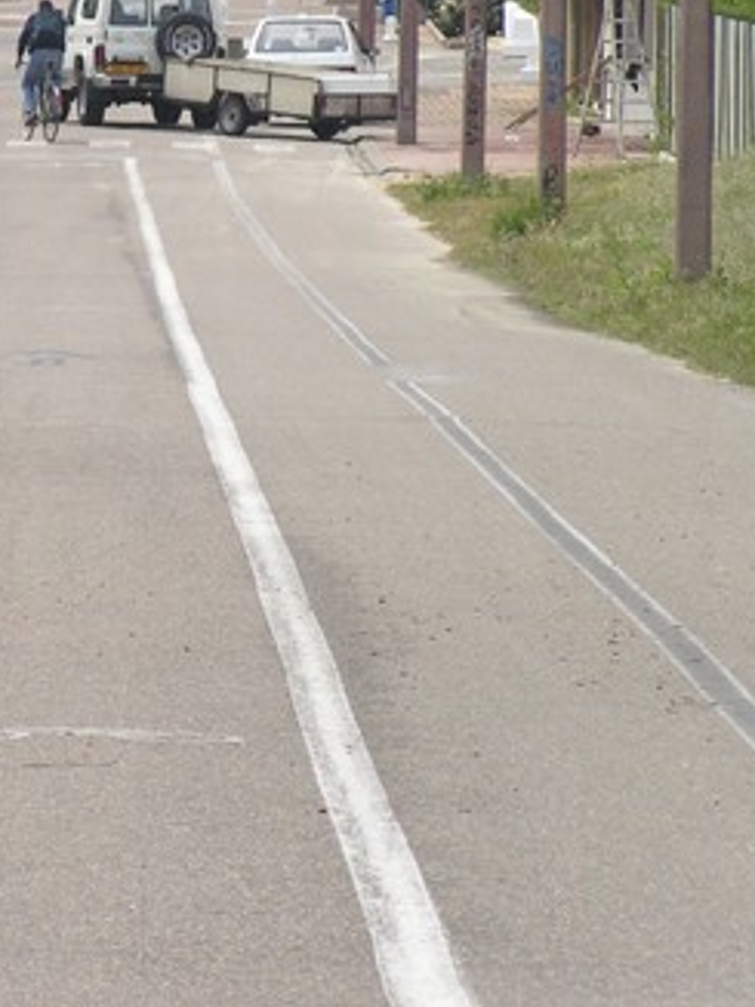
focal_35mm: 486
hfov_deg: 3.1
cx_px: 148
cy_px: 82
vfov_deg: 4.1
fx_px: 14143
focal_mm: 39.6
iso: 50
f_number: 5
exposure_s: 1/400
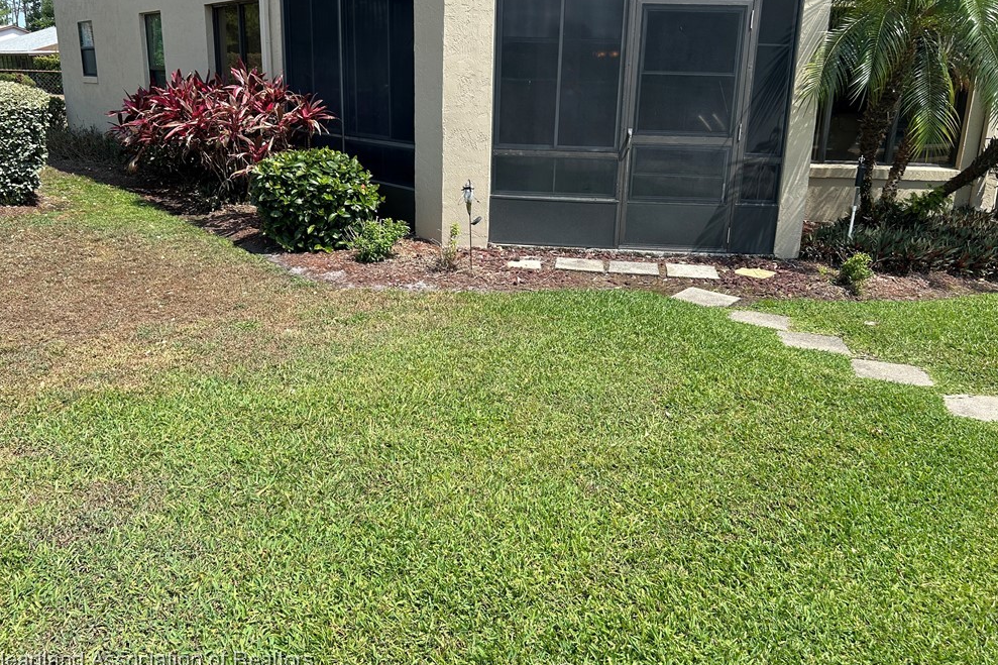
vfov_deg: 46.3
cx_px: 501
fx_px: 776
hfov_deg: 65.5
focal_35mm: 28
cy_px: 295
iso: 50
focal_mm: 5.7
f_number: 1.5
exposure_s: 1/2571
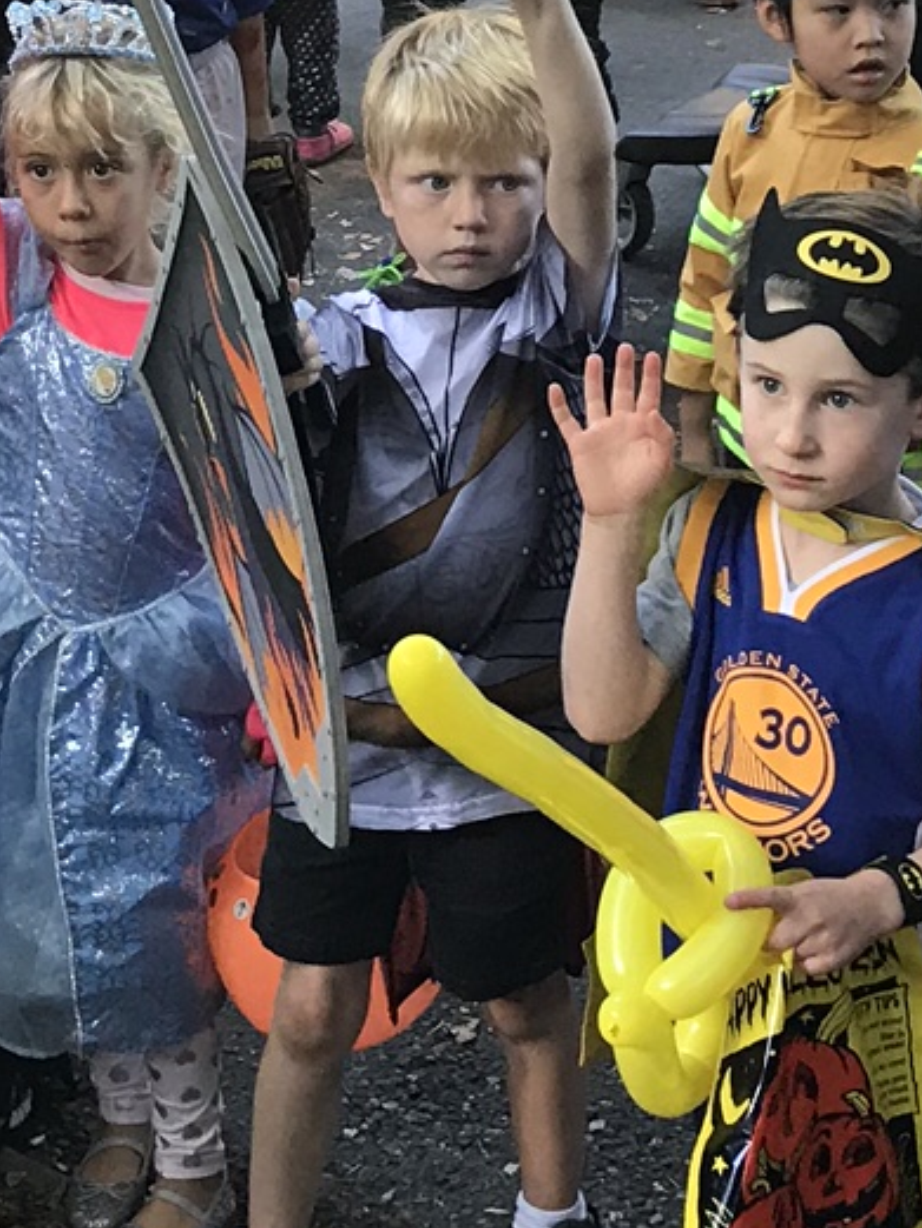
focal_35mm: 110
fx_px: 3905
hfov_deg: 13.4
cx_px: 179
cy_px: -19
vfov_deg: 17.4
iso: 25
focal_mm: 3.99
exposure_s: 1/30
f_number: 1.8
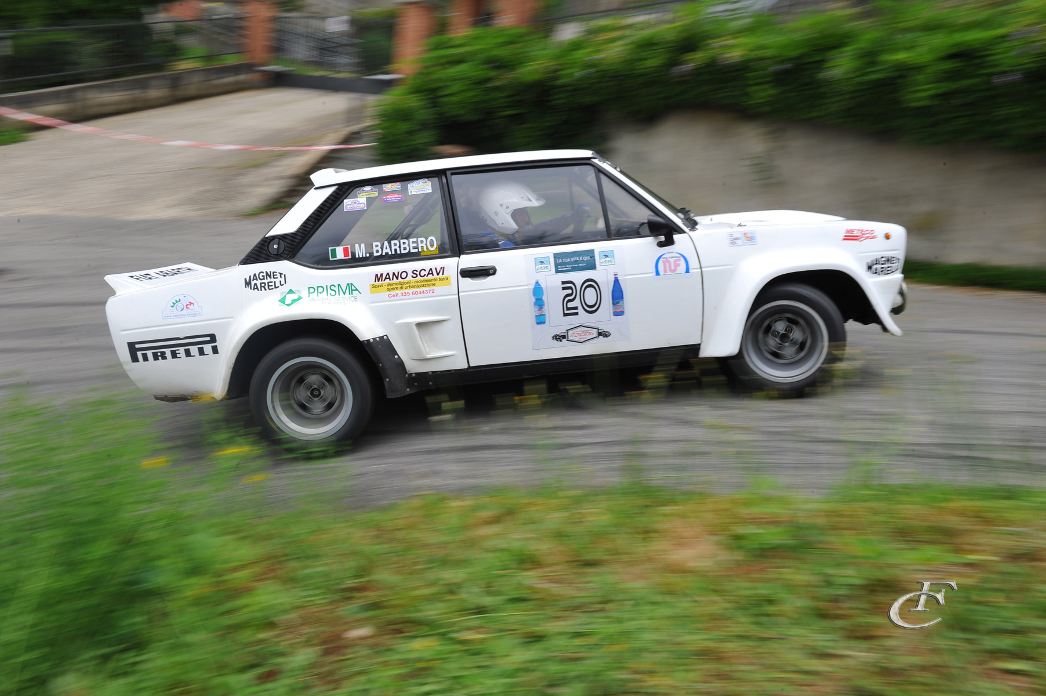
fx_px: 900
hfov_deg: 60.3
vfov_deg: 42.3
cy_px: 348
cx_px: 523
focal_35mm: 31
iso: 400
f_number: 18
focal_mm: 31
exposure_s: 1/60
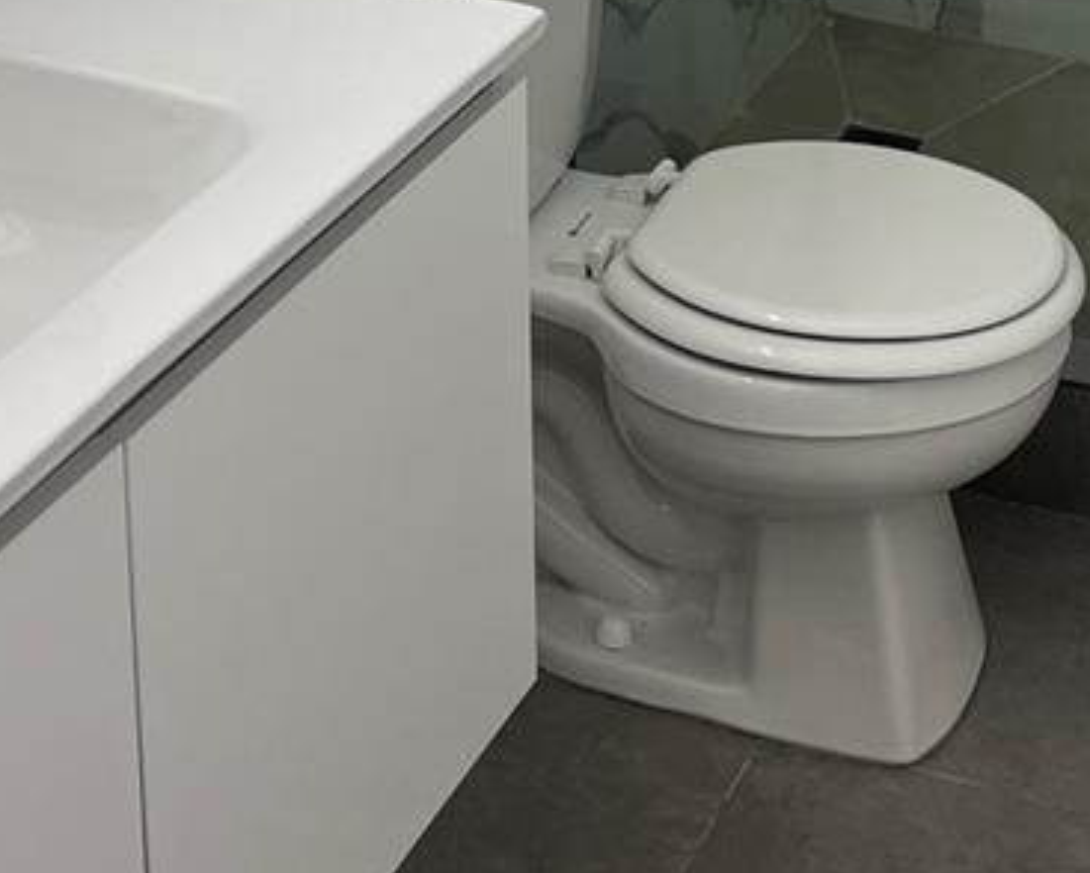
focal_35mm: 83
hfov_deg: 23.0
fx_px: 2679
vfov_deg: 16.6
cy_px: -496
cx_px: 606
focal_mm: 5.1
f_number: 1.6
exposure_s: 1/120
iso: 40
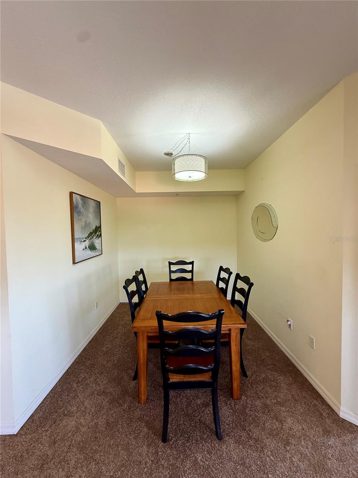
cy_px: 239
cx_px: 179
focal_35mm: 14
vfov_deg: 102.1
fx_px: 193
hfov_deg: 85.7
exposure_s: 1/60
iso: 200
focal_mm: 2.22
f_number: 2.2
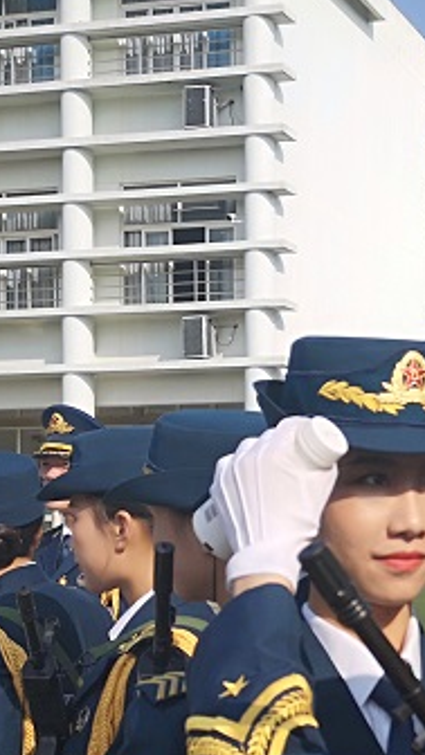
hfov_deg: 16.4
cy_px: 497
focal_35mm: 70
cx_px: 537
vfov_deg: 30.0
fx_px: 1402
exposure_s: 1/2336
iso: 50
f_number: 1.8
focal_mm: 3.95
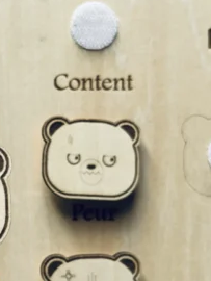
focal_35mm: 77
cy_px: 147
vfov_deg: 25.3
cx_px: -1
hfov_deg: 18.7
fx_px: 625
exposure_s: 1/121
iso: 125
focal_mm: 5.96
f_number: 1.6
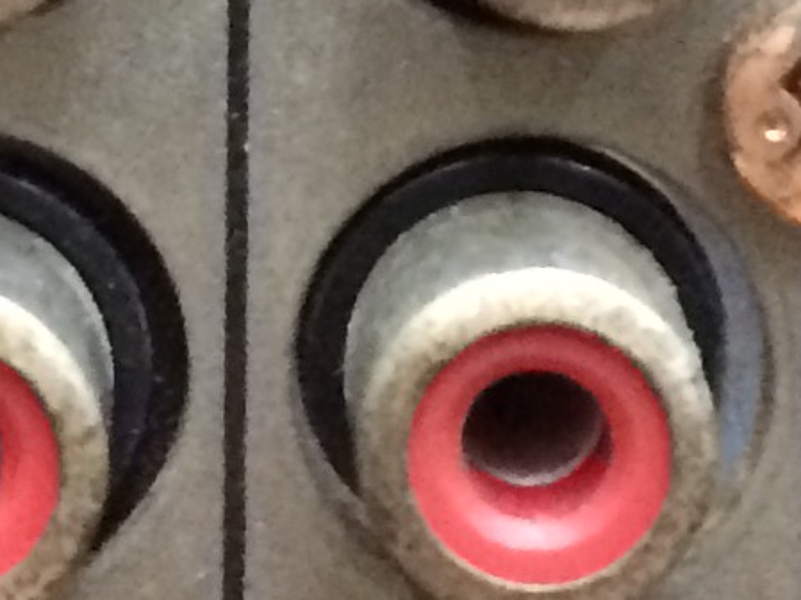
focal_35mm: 211
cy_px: -1029
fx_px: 4879
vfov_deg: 6.5
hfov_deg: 9.3
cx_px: 82
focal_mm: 4.15
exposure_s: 1/25
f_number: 2.2
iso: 320
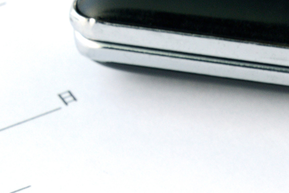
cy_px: 292
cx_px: 335
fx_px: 2948
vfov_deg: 3.7
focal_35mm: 367
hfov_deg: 5.6
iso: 640
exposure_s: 1/60
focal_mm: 105
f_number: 18
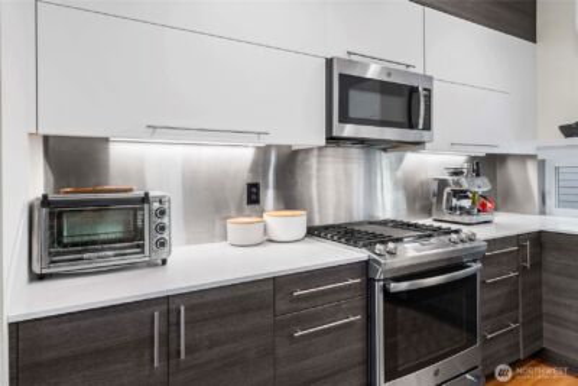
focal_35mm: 19
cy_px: 193
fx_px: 305
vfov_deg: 64.6
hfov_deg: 86.9
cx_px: 289
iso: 1000
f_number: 7.1
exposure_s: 1/6
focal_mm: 19
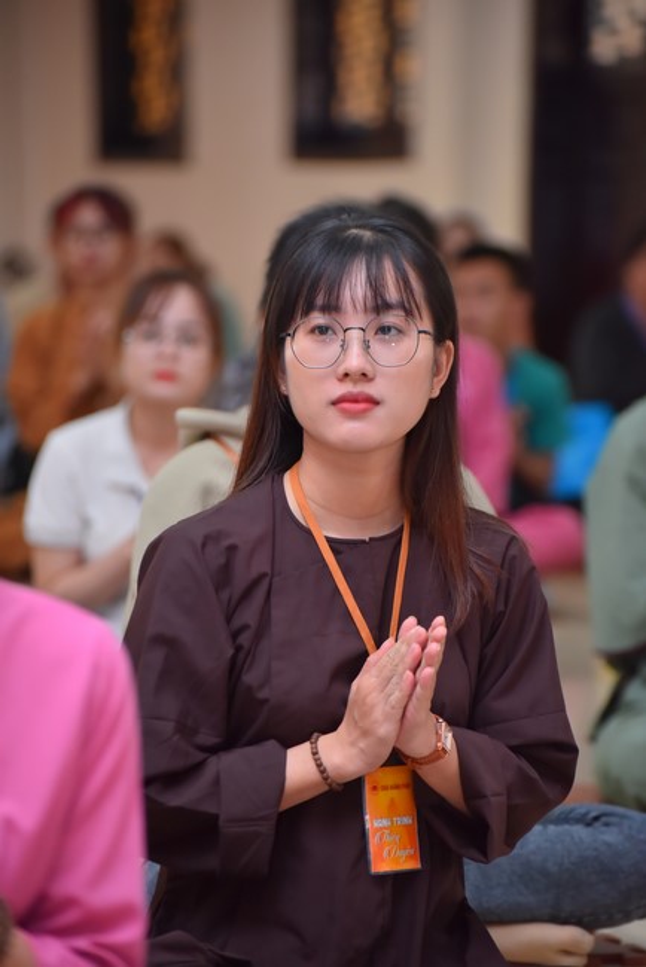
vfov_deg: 12.4
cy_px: 484
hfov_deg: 8.3
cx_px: 323
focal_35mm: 165
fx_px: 4436
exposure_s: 1/200
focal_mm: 165
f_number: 5
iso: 2000
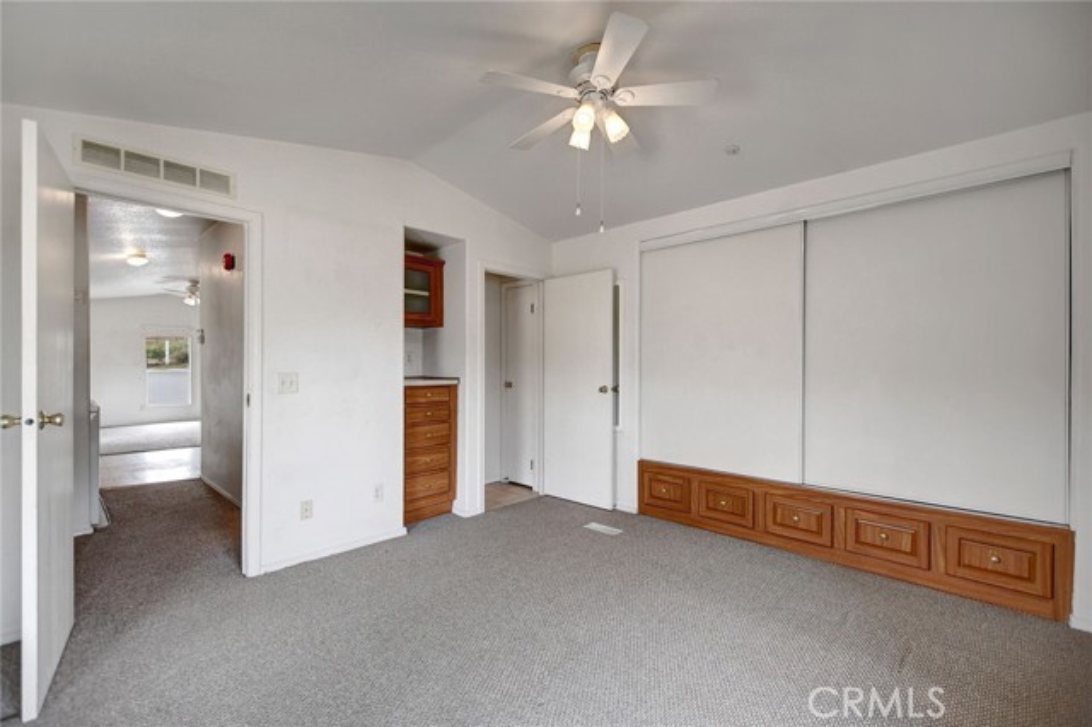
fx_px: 455
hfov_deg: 100.4
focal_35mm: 15
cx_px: 546
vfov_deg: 77.3
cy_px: 364
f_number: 5
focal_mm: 10
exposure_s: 1/100
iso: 400
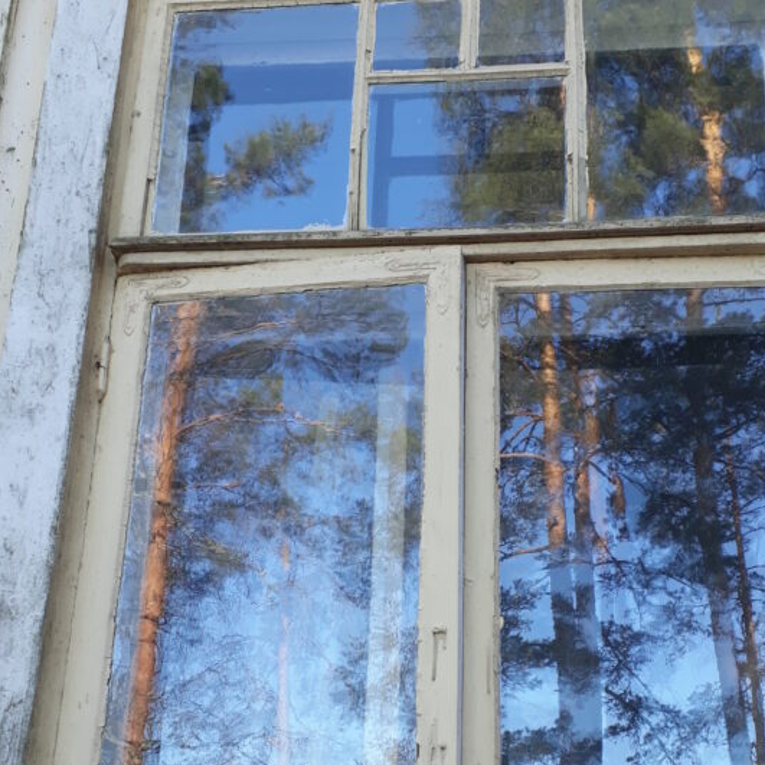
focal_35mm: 46
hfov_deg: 36.6
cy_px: 553
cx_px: 481
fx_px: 1150
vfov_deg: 36.1
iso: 40
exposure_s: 1/139
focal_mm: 3.6
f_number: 1.9
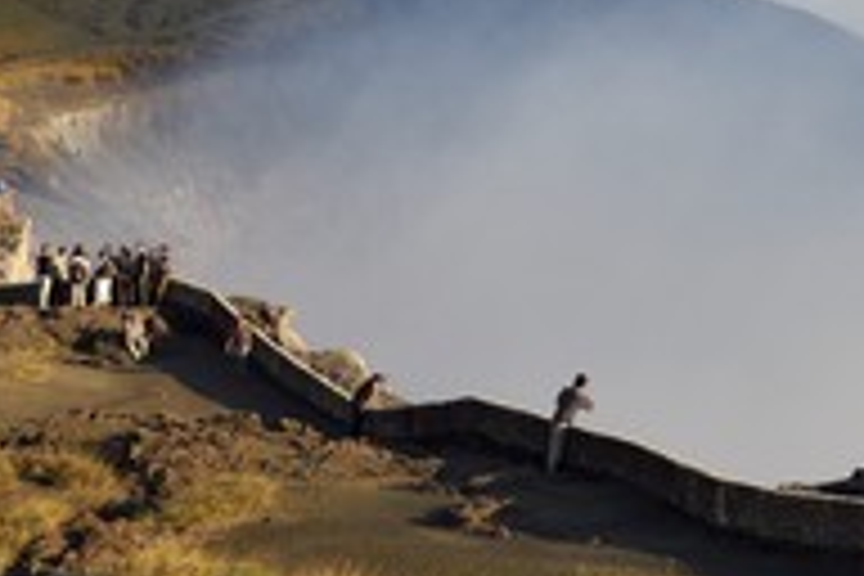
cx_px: 747
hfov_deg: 21.7
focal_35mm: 92
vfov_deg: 14.8
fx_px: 2208
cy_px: 104
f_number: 13
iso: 200
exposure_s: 1/200
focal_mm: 42
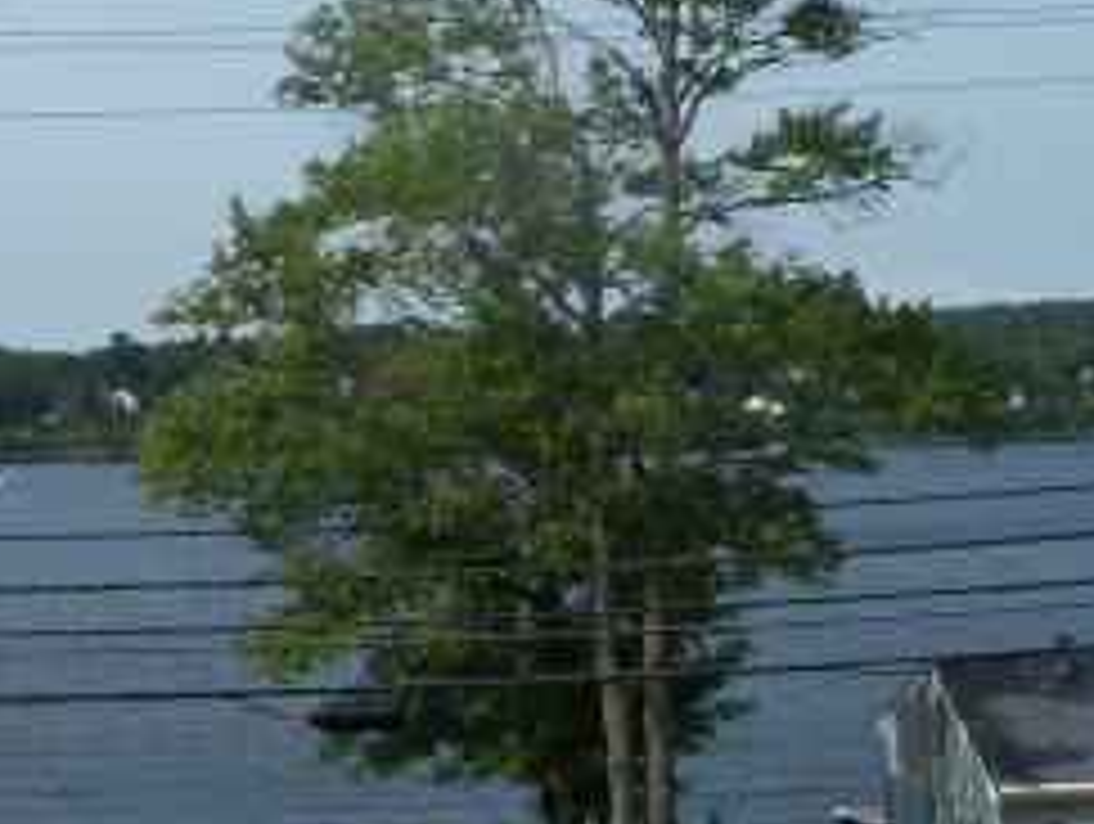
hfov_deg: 21.2
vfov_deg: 15.9
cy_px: 108
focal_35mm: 92
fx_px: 2912
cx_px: 356
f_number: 5.5
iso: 64
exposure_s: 1/400
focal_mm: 6.3
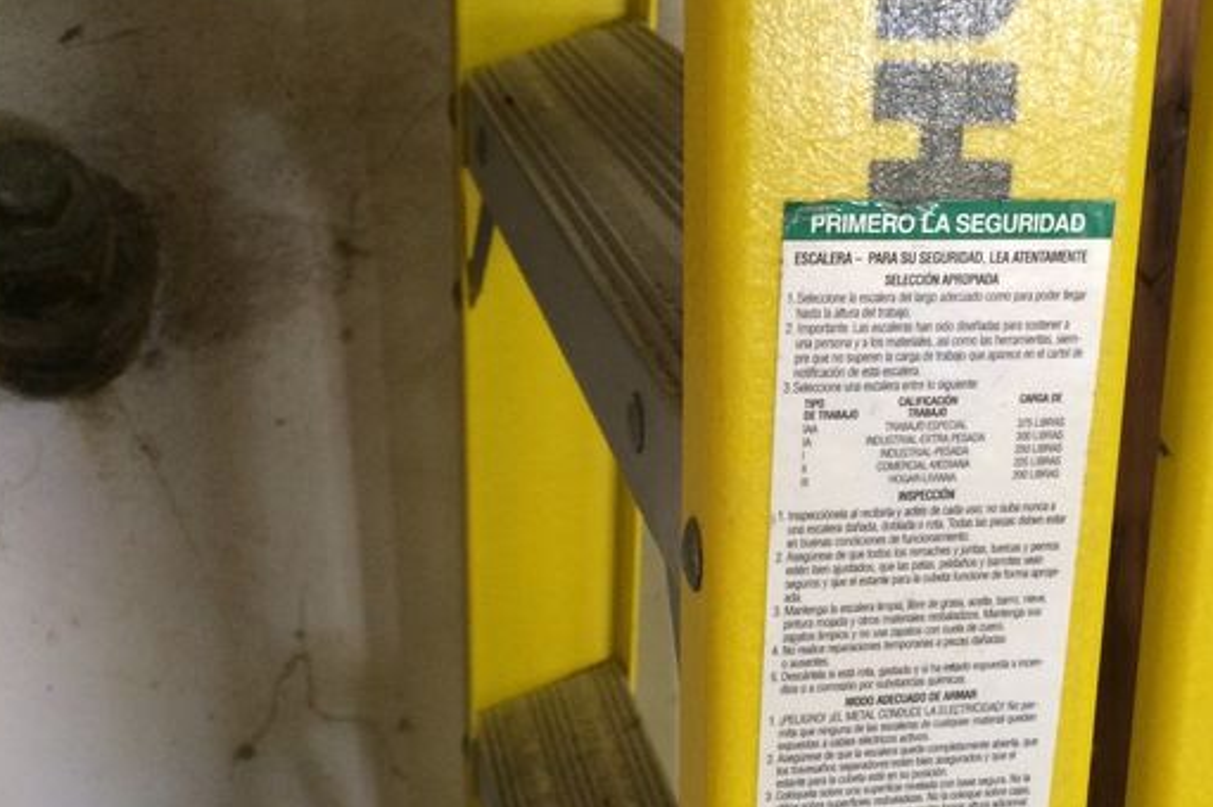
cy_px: 590
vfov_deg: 24.4
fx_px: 1852
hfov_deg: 36.0
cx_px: 769
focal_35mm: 55
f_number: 2.2
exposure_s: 1/30
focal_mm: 4.12
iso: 160
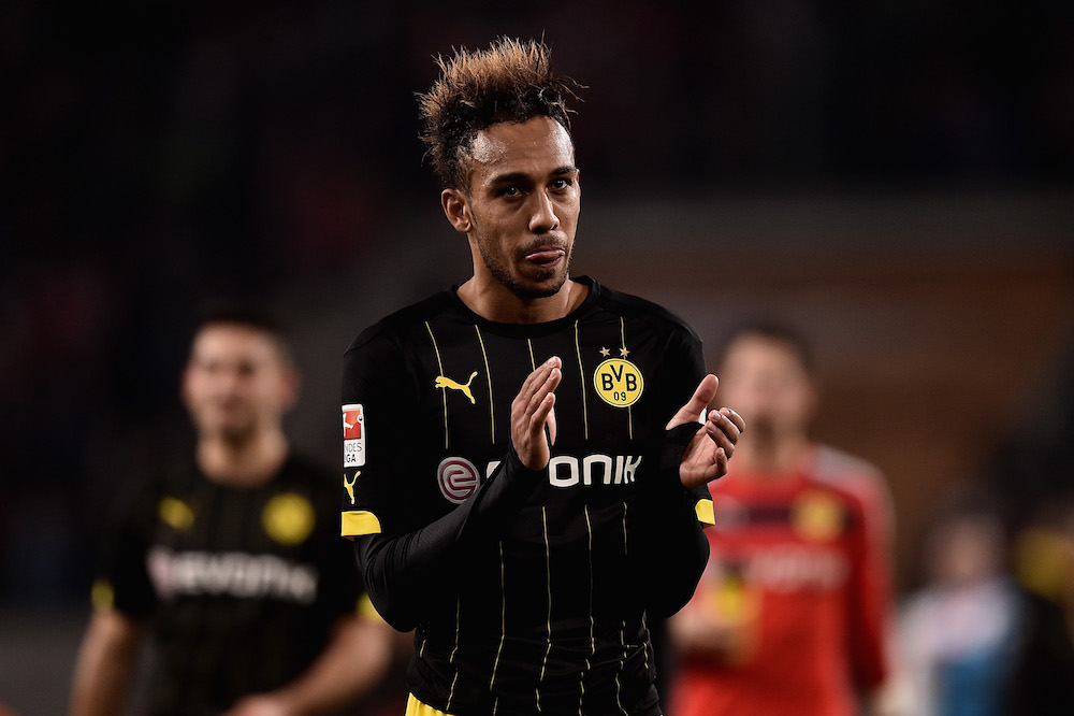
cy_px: 358
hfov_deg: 5.2
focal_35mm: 400
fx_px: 11929
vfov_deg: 3.4
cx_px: 537
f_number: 3.2
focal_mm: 400
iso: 2000
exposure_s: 1/1600
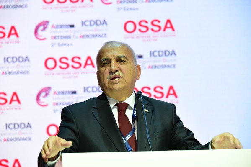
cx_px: 126
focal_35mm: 145
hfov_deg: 14.2
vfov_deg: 9.5
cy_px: 84
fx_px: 1011
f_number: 6.3
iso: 2000
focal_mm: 145
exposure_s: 1/125
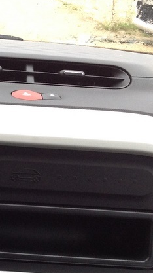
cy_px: 236
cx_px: -136
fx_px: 845
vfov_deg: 18.1
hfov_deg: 9.7
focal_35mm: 117
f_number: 2.4
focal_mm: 4.28
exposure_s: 1/60
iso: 64
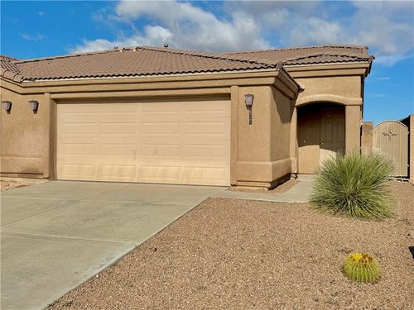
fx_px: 287
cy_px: 155
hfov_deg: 71.6
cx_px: 207
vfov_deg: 56.8
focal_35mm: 24
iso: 80
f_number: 1.78
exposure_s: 1/11905
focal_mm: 6.76
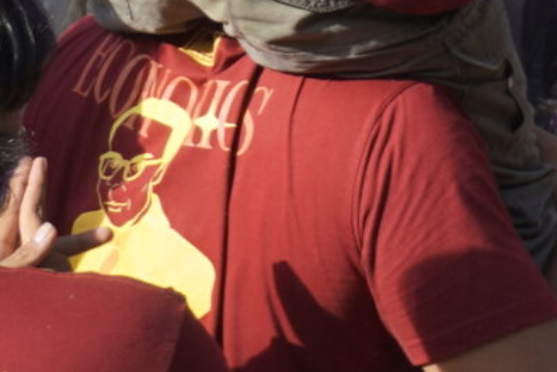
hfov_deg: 7.2
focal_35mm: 261
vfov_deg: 5.2
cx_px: 1569
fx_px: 4043
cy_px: -314
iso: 100
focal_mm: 27
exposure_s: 1/250
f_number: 5
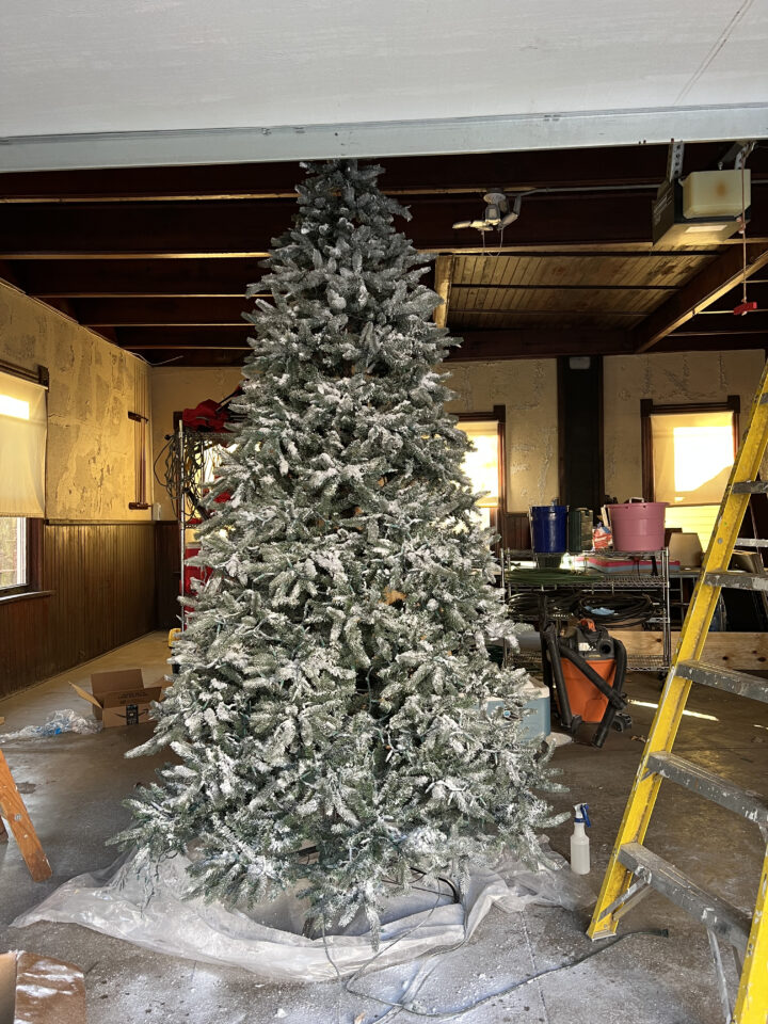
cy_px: 512
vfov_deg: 67.3
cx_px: 384
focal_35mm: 26
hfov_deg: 53.1
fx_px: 769
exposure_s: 1/77
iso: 125
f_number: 1.5
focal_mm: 5.7
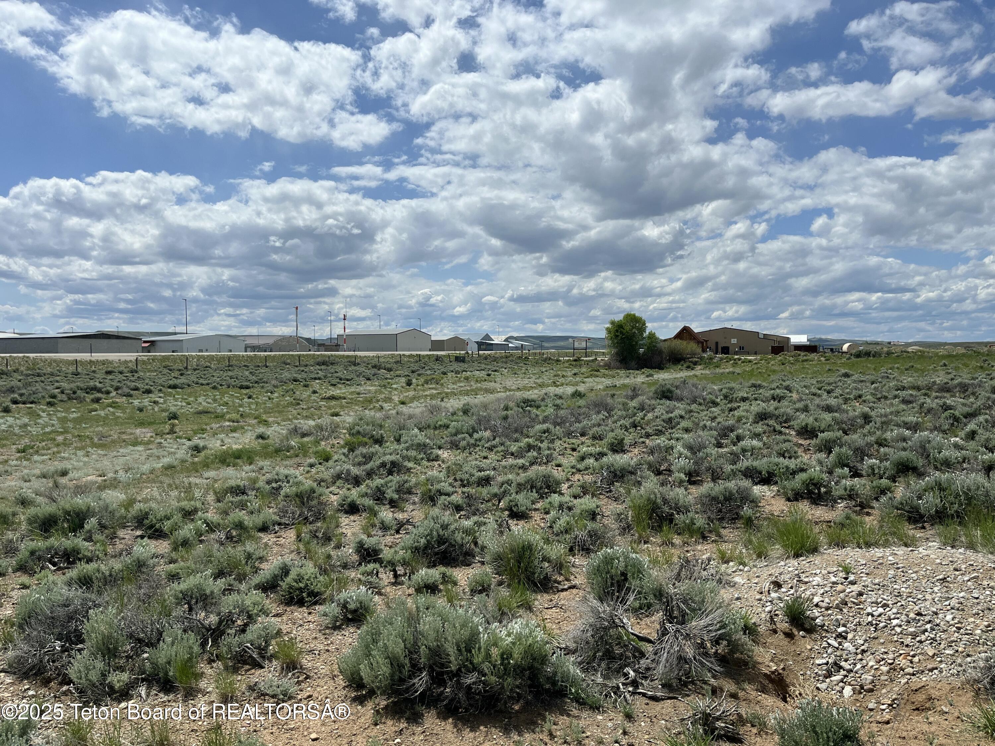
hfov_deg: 67.3
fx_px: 747
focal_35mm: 26
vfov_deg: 53.1
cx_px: 498
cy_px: 373
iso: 50
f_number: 1.6
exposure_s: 1/8403
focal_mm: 5.1
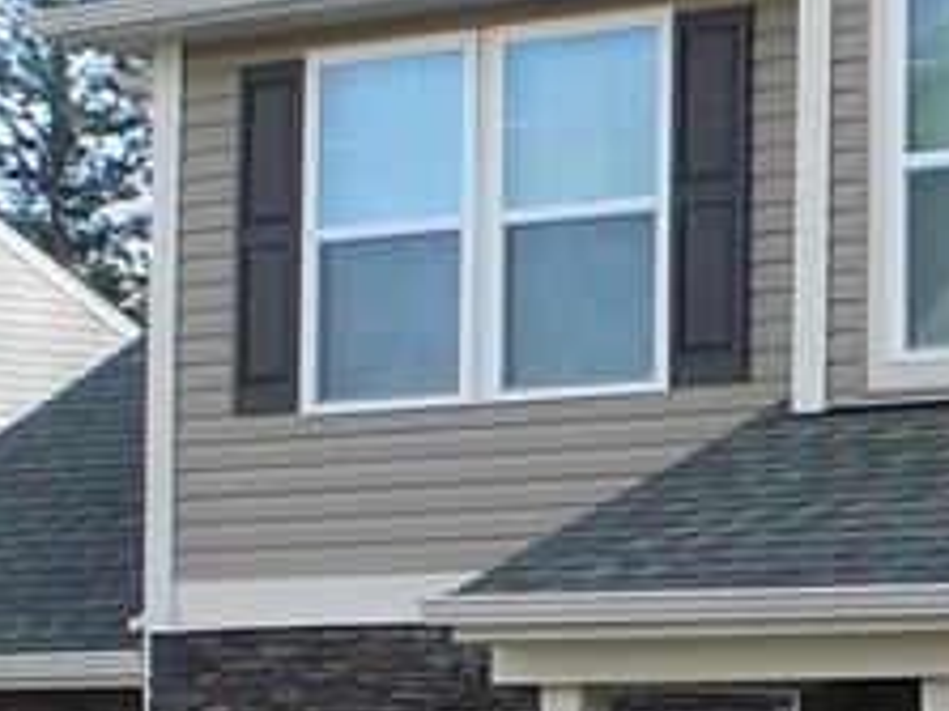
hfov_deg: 8.9
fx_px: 5918
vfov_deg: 6.9
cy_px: 536
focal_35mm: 216
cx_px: 1549
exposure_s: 1/200
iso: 80
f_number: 3.3
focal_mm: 7
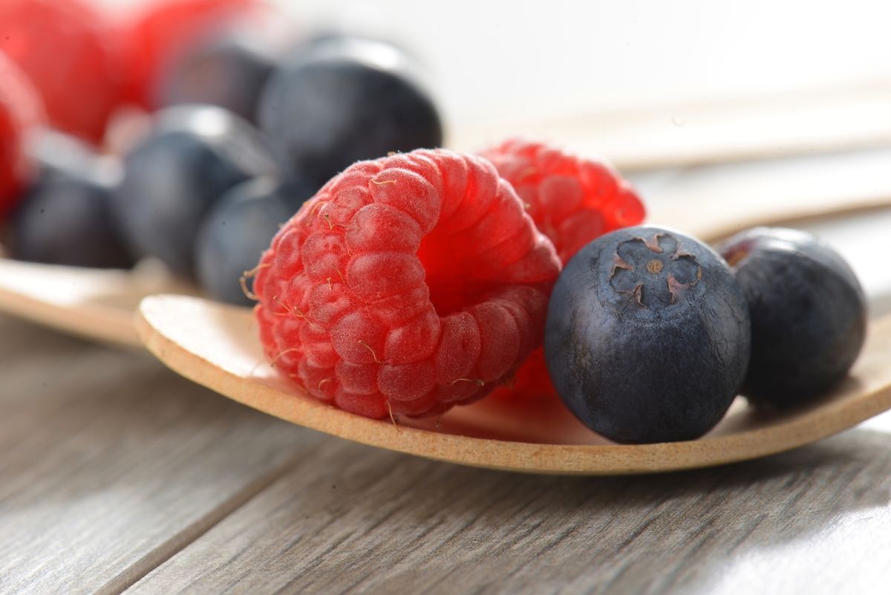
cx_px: 446
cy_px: 298
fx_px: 2600
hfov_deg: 19.4
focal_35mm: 105
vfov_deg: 13.1
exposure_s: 1/160
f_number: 18
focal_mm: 105
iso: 100
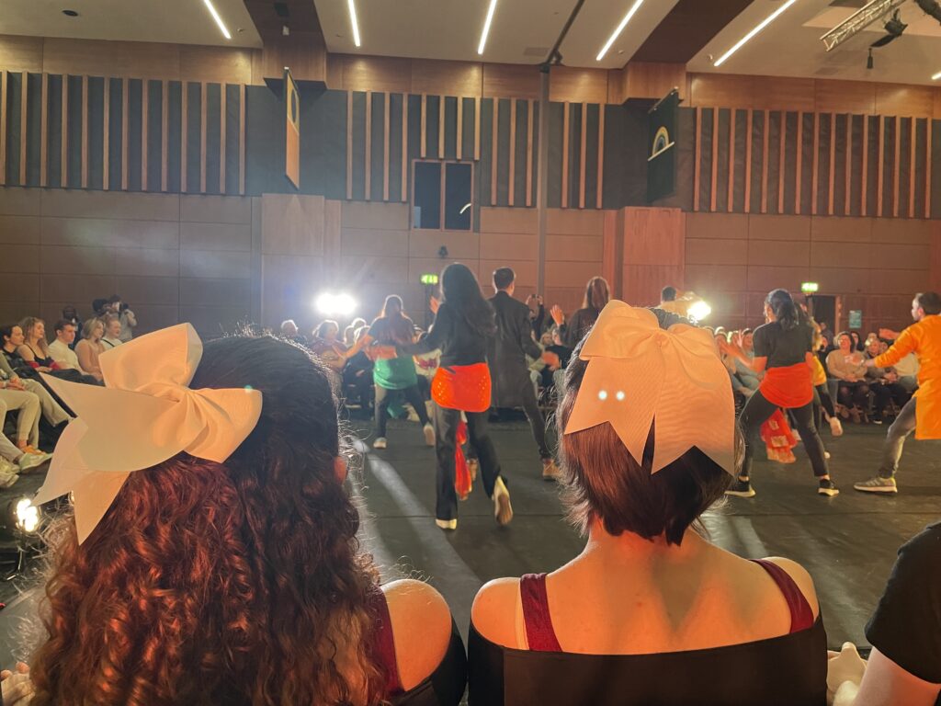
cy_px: 353
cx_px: 470
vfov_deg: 53.1
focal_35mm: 26
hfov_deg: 67.3
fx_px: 707
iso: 400
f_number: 1.6
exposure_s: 1/60
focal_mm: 4.2
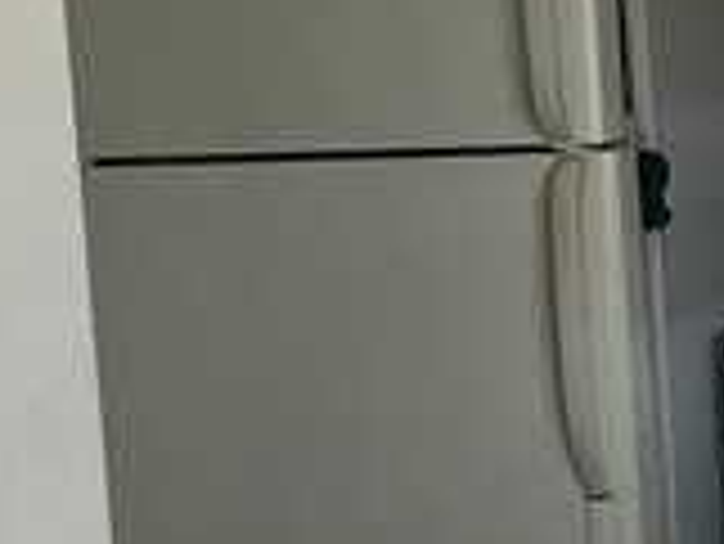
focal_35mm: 146
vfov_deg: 10.1
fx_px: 3056
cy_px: 90
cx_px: 1826
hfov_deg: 11.0
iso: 250
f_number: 1.8
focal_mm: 6.4
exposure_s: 1/120
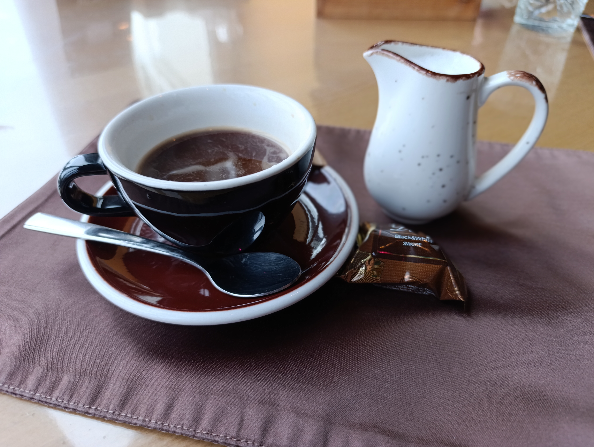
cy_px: 224
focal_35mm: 23
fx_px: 395
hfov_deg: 73.8
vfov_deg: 59.0
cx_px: 297
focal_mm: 6.14
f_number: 1.6
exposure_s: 1/100
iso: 320
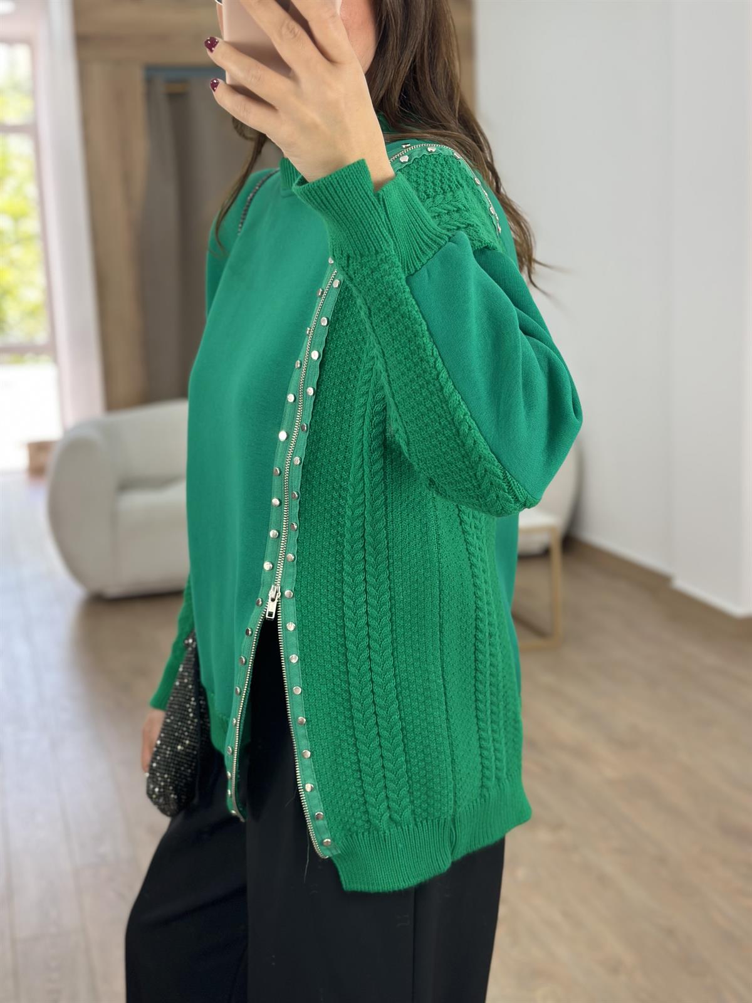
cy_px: 502
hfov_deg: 30.3
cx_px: 376
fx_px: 1390
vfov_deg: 39.7
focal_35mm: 48
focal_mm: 6.86
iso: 100
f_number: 1.78
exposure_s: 1/141
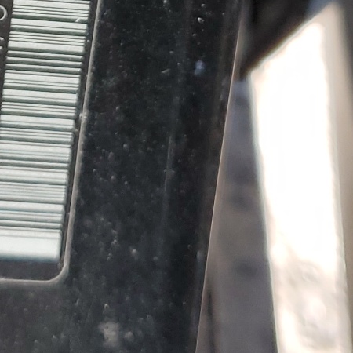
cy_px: -219
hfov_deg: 15.6
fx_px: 1258
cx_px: -25
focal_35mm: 109
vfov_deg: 14.6
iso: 66
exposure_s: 1/120
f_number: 1.5
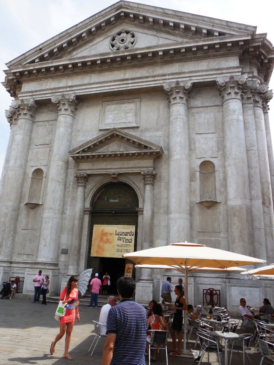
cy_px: 182
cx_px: 137
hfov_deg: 53.1
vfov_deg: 67.3
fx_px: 274
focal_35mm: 26
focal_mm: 4.6
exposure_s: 1/1250
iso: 125
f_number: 3.5
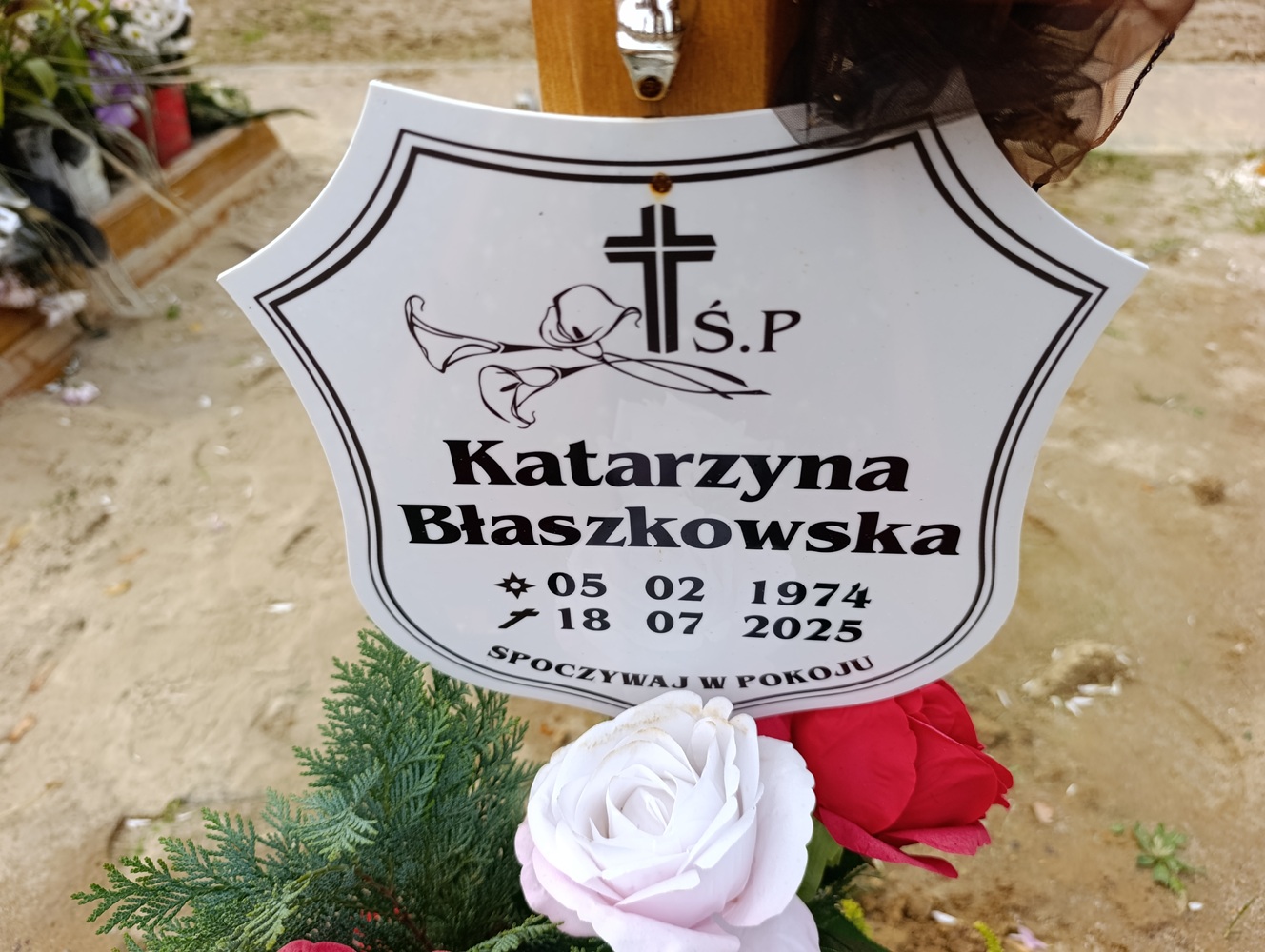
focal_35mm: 23
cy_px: 476
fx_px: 842
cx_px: 632
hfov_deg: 73.8
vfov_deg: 59.0
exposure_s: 1/158
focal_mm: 6.14
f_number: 1.6
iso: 50
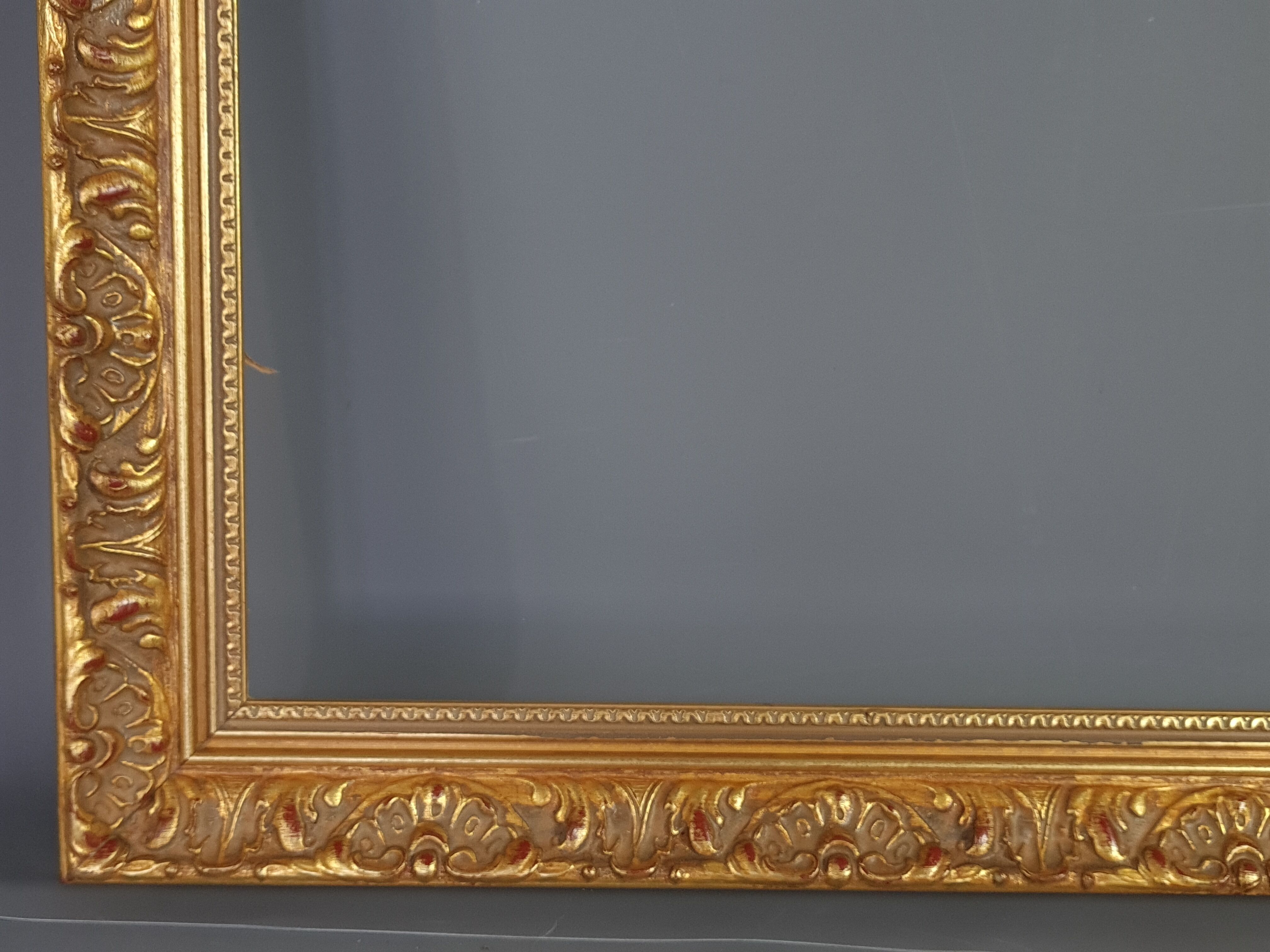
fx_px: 954
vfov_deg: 53.1
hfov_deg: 67.3
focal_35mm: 26
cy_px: 476
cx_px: 635
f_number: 1.8
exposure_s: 1/100
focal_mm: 5.4
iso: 100
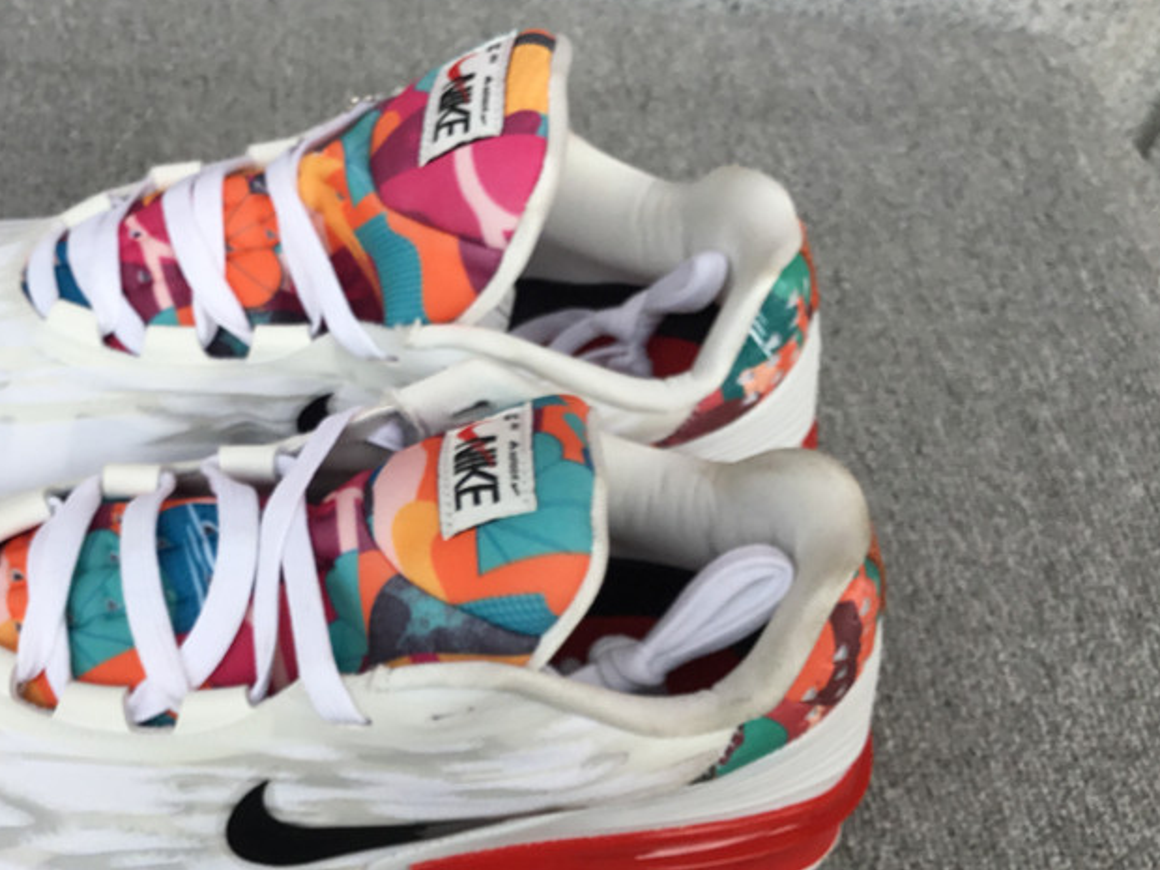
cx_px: 354
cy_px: 484
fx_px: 1508
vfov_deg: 32.2
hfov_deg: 41.3
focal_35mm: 45
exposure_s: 1/426
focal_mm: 3.3
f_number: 2.4
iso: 25
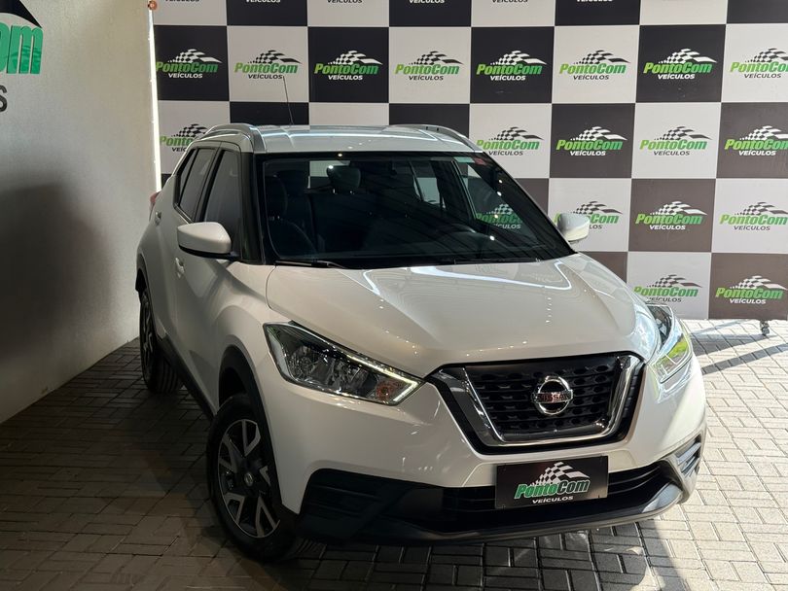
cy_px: 296
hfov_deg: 39.6
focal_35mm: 48
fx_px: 1093
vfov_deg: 30.3
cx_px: 394
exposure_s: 1/284
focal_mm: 6.76
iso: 64
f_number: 1.78
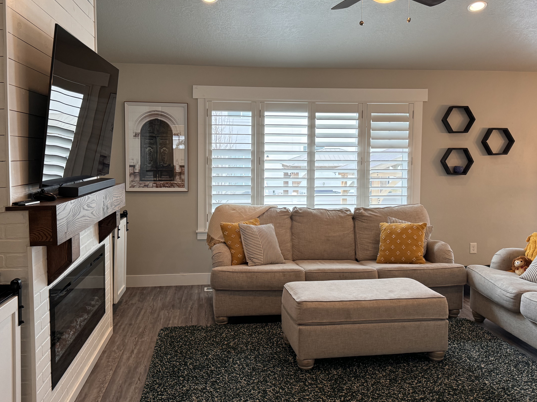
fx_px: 496
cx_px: 265
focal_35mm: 32
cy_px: 181
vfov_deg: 44.1
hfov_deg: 56.8
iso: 200
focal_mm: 6.86
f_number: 1.78
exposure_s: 1/120
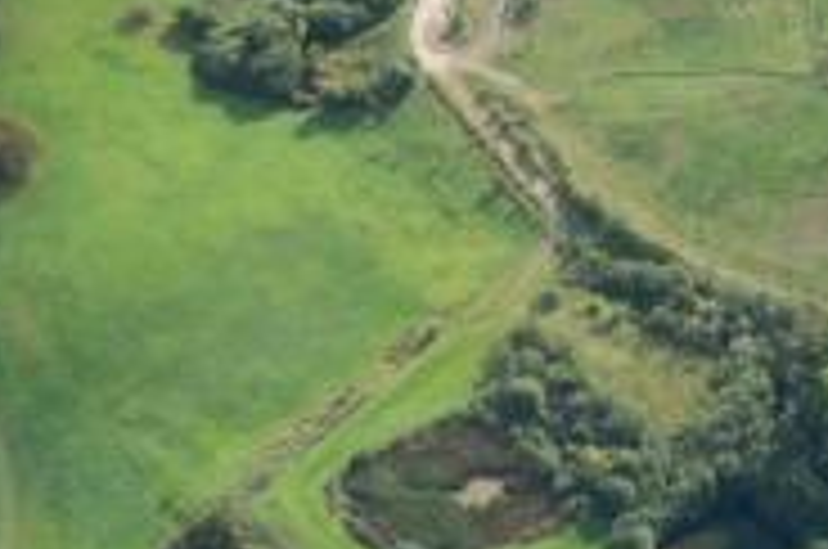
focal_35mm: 212
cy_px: 115
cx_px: 1260
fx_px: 4867
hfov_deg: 9.4
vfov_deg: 6.4
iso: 400
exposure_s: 1/800
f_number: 5
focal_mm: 38
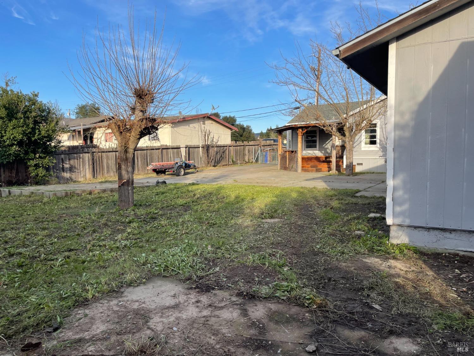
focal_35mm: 25
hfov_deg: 69.4
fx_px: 342
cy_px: 178
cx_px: 237
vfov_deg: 54.9
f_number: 1.6
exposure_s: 1/1403
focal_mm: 5.1
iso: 32
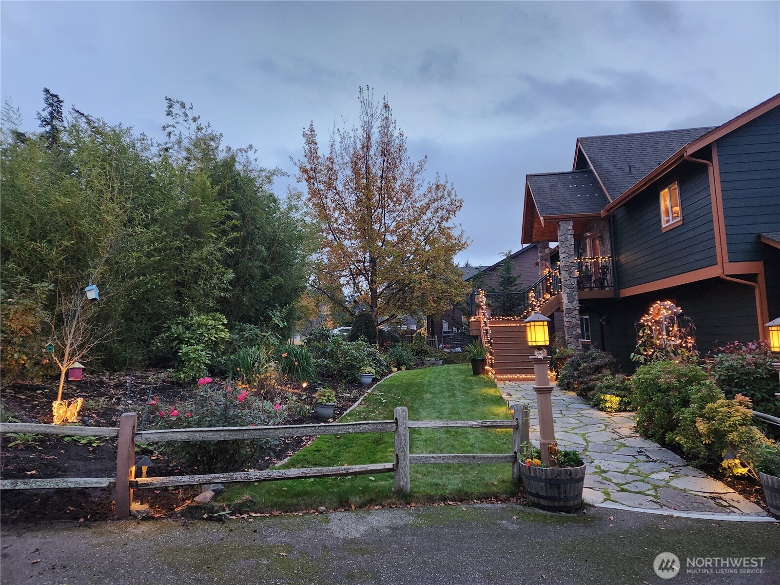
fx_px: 518
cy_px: 292
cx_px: 390
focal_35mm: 23
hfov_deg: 73.9
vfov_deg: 58.9
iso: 500
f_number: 1.8
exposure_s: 1/120
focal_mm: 5.4
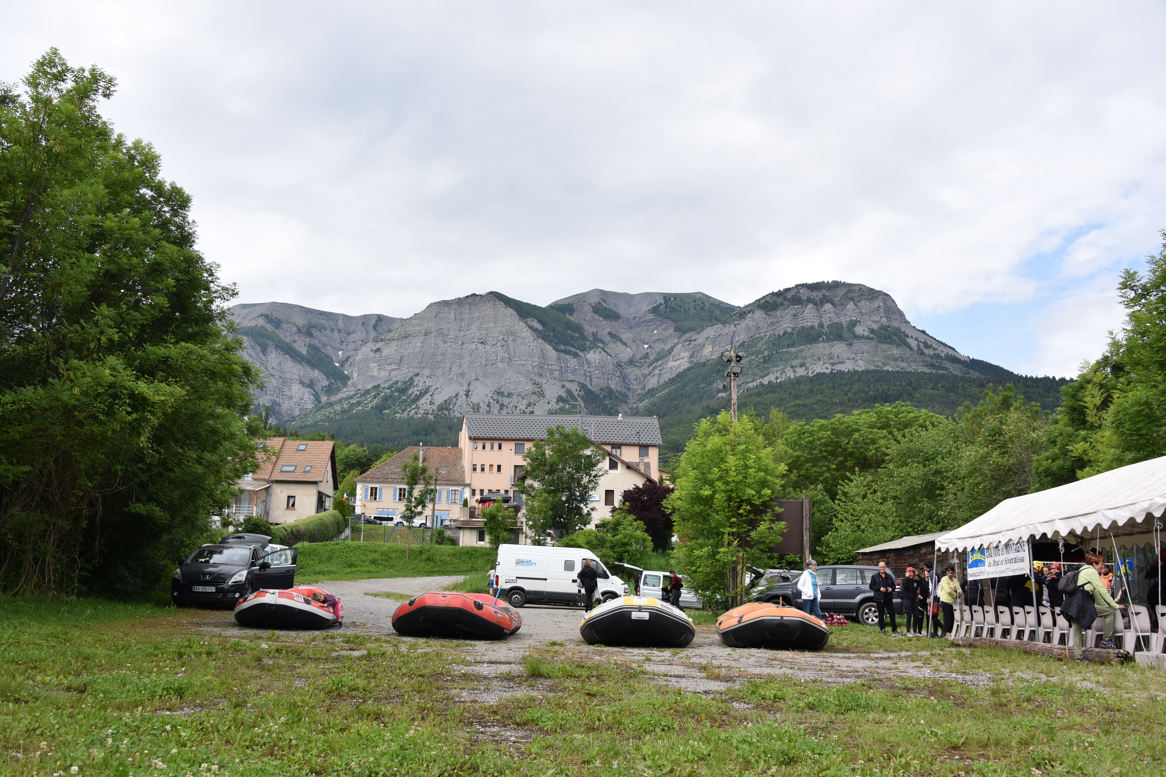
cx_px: 583
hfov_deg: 65.5
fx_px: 907
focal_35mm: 28
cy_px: 388
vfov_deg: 46.4
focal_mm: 28
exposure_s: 1/500
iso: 500
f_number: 8
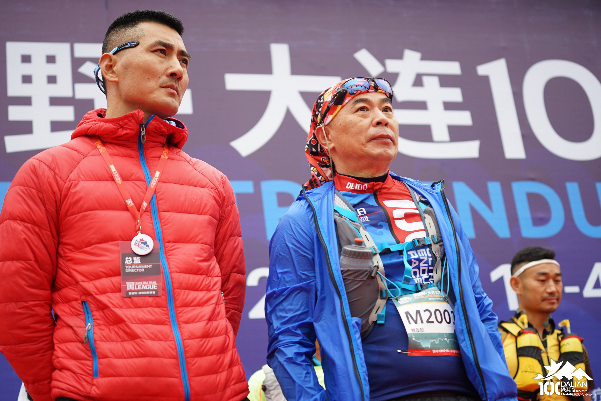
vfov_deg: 19.5
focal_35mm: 70
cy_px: 200
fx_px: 1169
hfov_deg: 28.8
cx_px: 300
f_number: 4
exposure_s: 1/125
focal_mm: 70
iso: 320
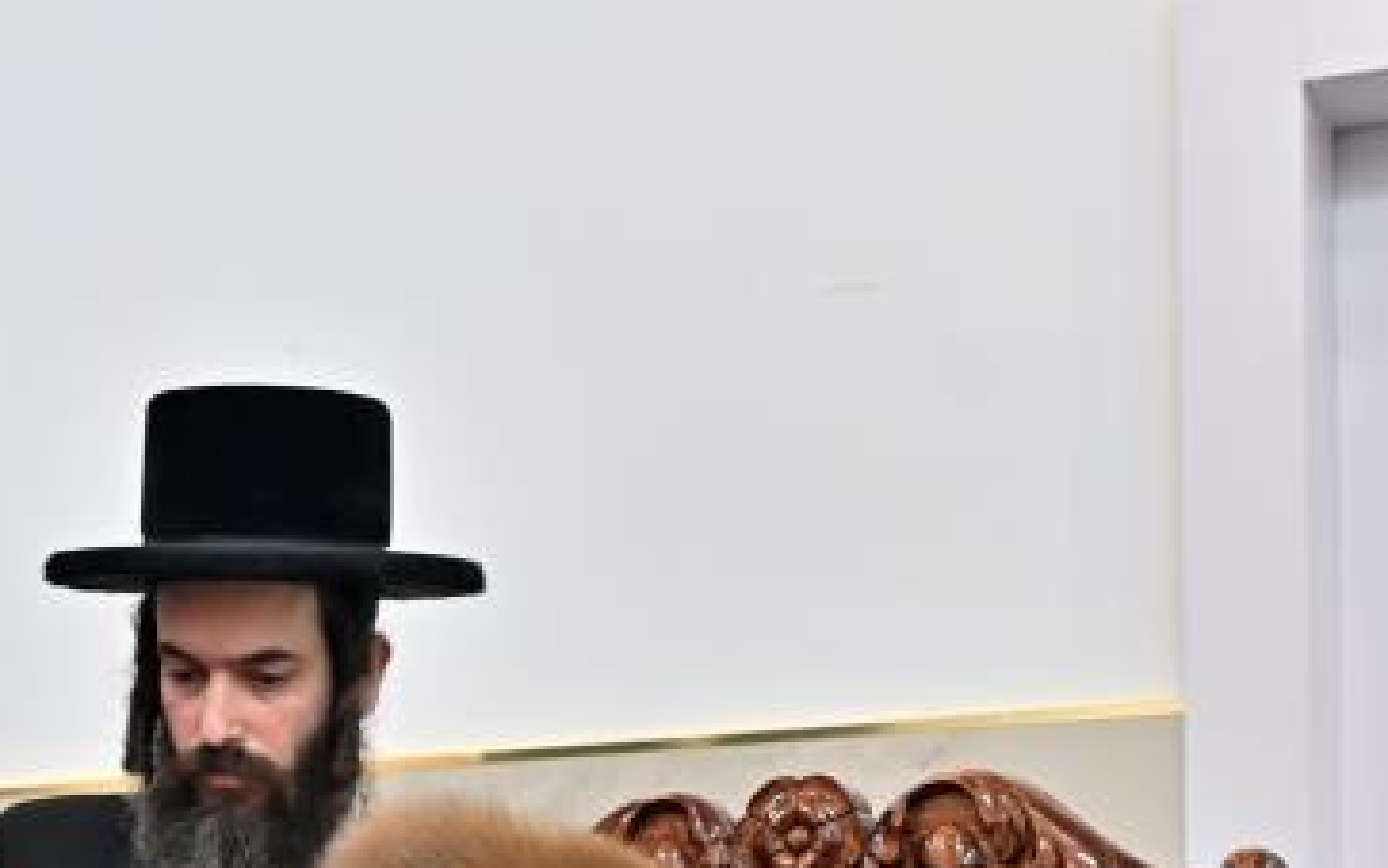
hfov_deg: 21.3
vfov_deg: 13.0
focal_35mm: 95
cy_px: 1302
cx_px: 99
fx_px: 3594
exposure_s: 1/200
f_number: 4
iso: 640
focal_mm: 33
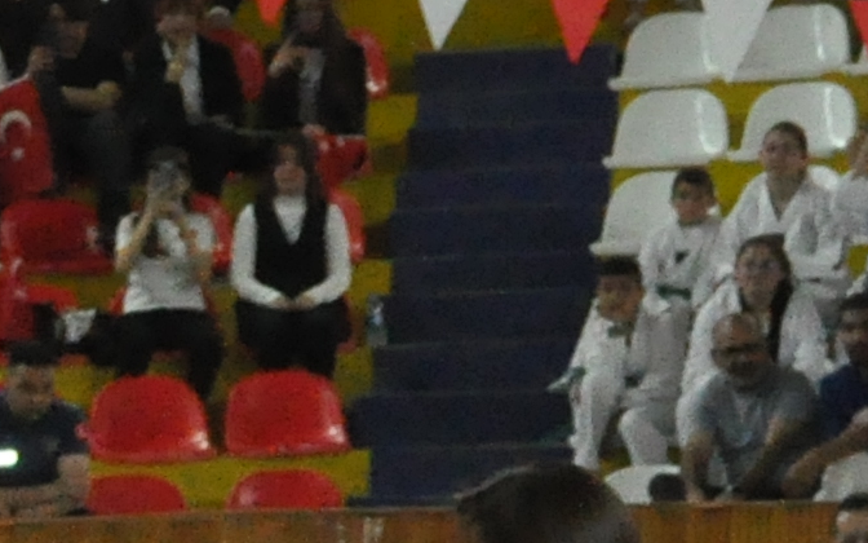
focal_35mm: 302
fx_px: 7150
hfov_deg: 6.4
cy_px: 928
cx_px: -1686
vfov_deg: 4.3
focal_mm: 31
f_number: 9
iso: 3200
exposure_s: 1/200
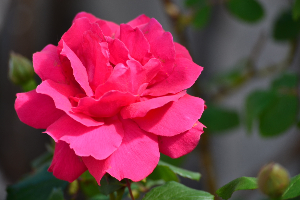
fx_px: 1875
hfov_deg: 9.1
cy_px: 100
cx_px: 150
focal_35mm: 225
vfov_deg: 6.1
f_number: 6.3
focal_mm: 150
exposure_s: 1/100
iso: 100
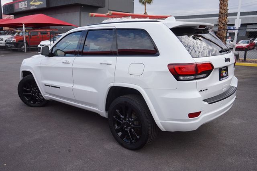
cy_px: 86
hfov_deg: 62.0
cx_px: 128
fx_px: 214
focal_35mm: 30
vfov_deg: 43.6
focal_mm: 20
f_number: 5
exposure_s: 1/200
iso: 100
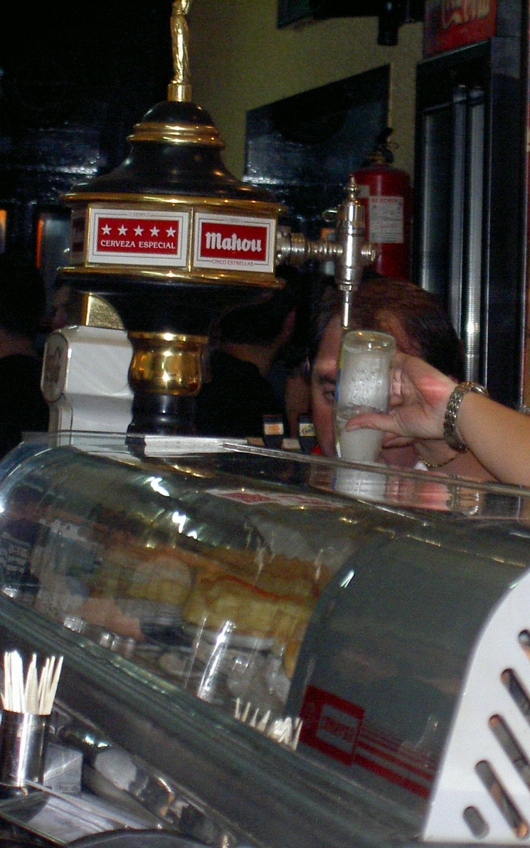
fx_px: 3813
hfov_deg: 7.9
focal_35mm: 165
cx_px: 456
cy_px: 425
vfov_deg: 12.7
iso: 100
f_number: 4.9
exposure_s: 1/89.3
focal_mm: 24
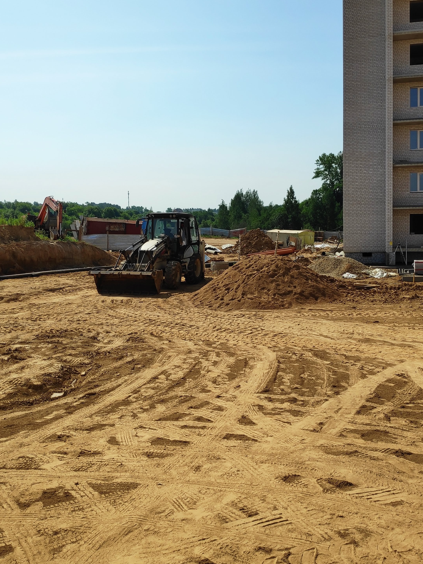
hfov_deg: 49.7
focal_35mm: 28
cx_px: 226
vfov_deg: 63.2
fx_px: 456
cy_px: 245
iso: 100
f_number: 1.9
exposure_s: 1/3748
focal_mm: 3.94
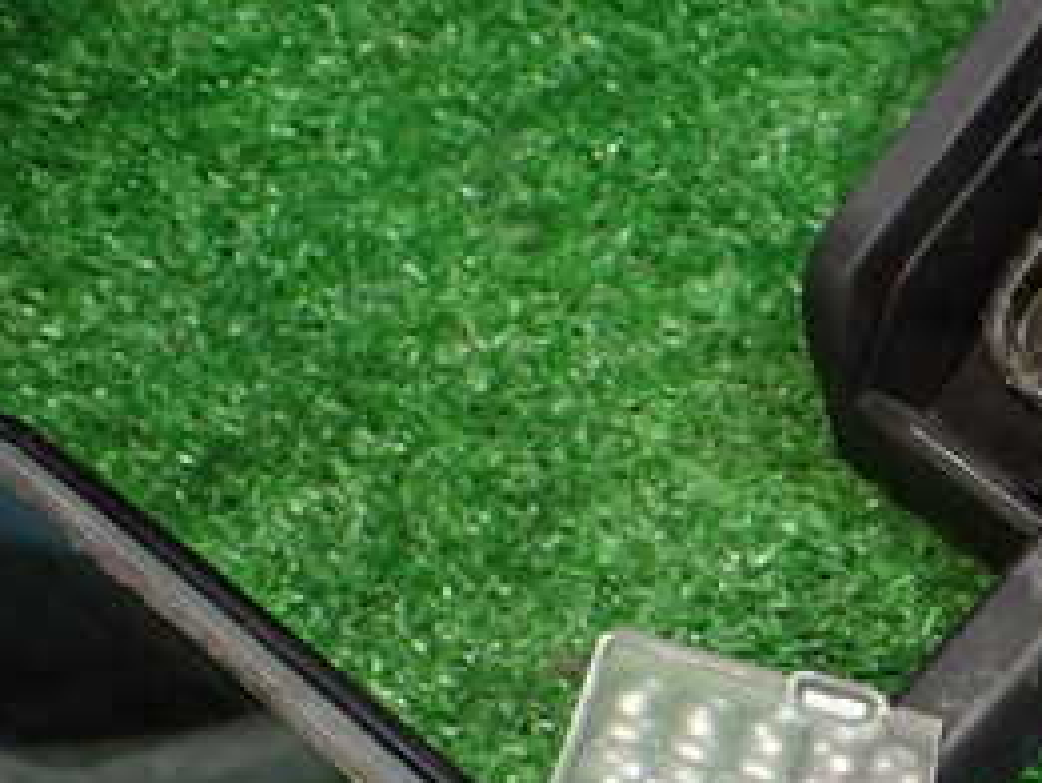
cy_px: 739
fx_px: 2078
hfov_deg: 26.0
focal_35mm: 69
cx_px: 1150
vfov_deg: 20.8
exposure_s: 1/125
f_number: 2.3
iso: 800
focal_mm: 5.4
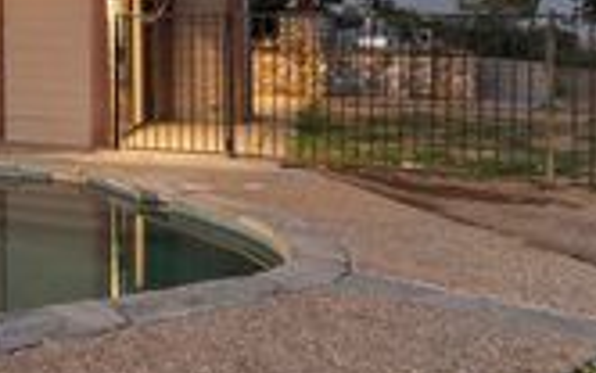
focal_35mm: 49
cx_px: -266
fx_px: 796
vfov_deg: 24.1
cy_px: -68
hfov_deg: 28.8
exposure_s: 1/1.25
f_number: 7.1
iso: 800
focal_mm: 16
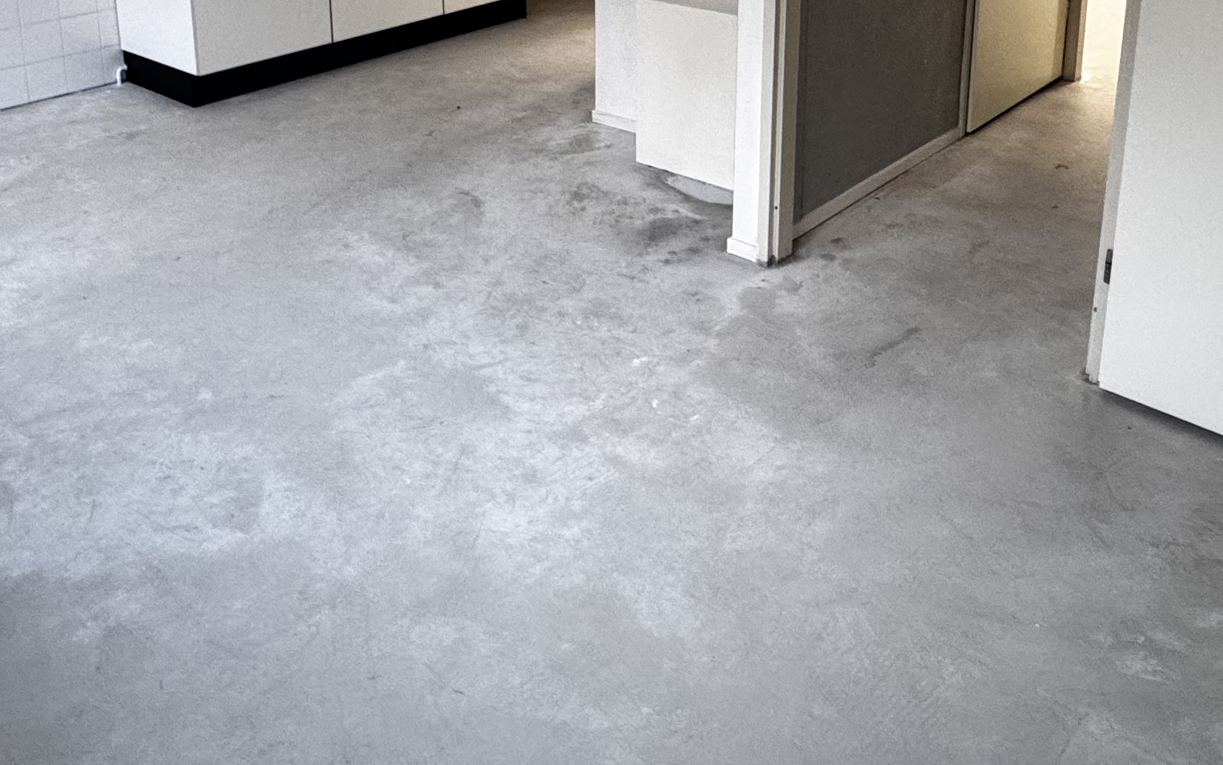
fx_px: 1200
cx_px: 586
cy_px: -7
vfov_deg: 32.4
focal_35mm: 36
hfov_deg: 54.0
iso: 250
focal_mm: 2.22
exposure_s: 1/99
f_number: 2.2
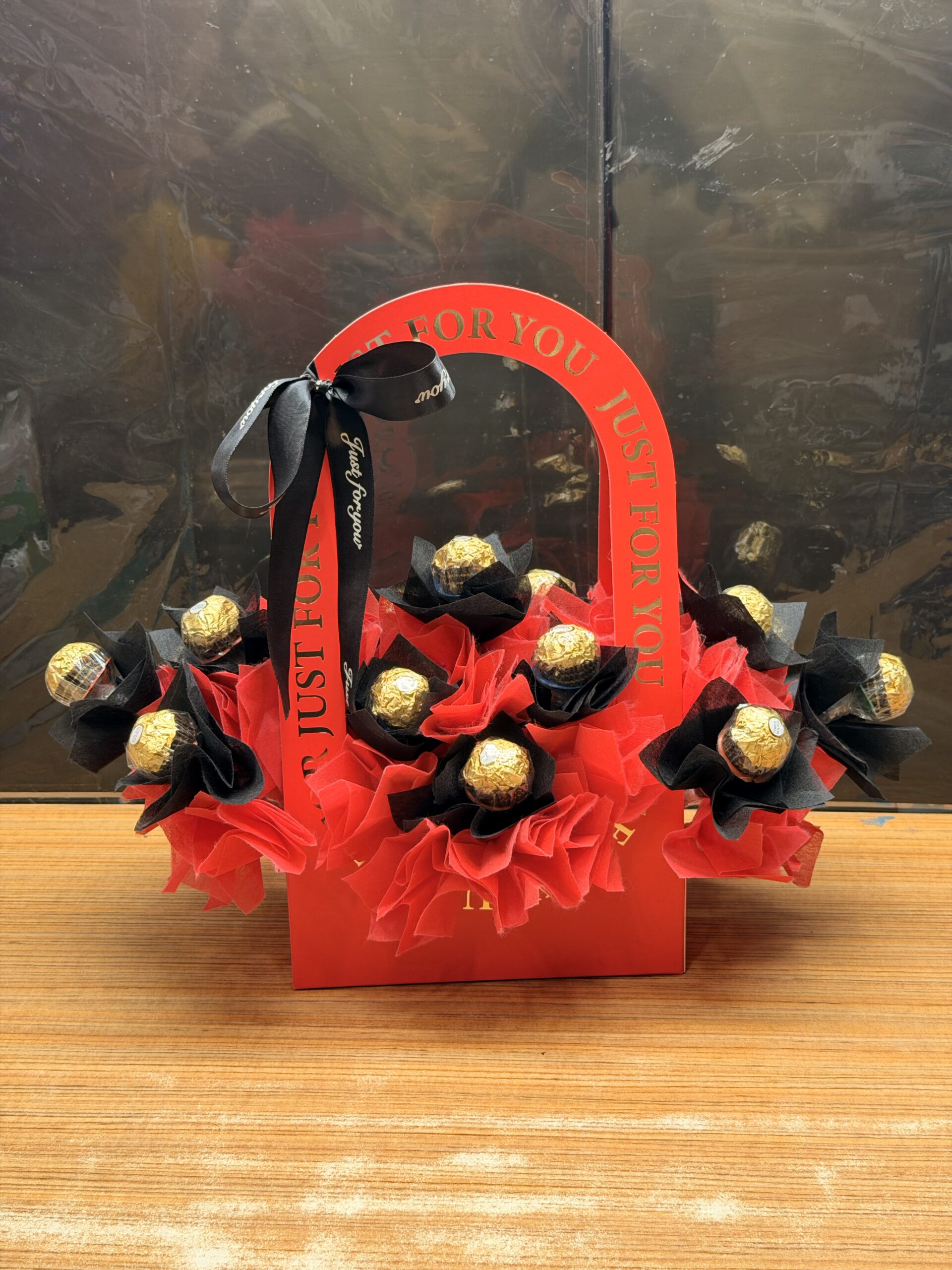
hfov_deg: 30.3
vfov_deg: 39.7
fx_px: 1760
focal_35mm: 48
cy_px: 635
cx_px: 476
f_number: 1.78
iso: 160
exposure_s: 1/100
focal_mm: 6.76
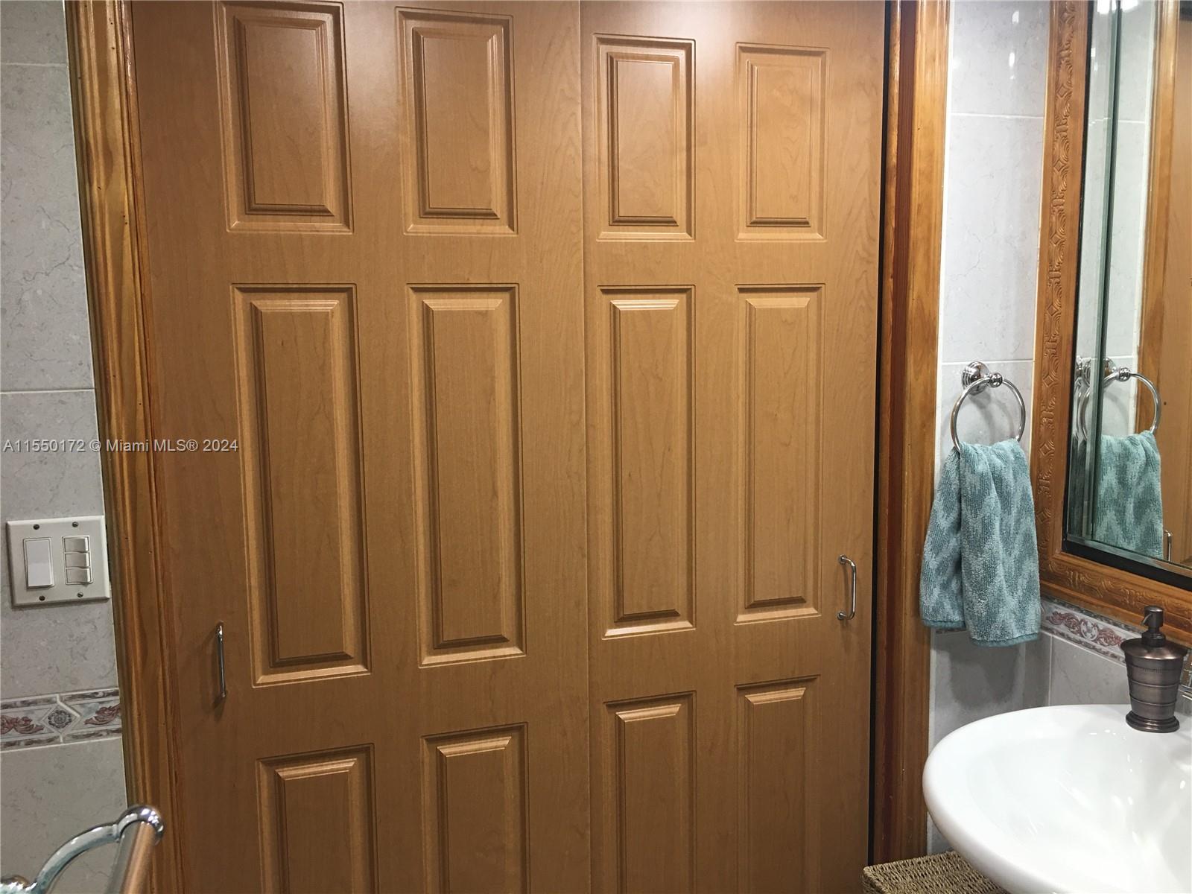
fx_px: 999
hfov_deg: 61.7
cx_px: 596
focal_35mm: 29
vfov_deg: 48.2
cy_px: 447
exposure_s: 1/30
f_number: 2.2
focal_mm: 4.15
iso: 32
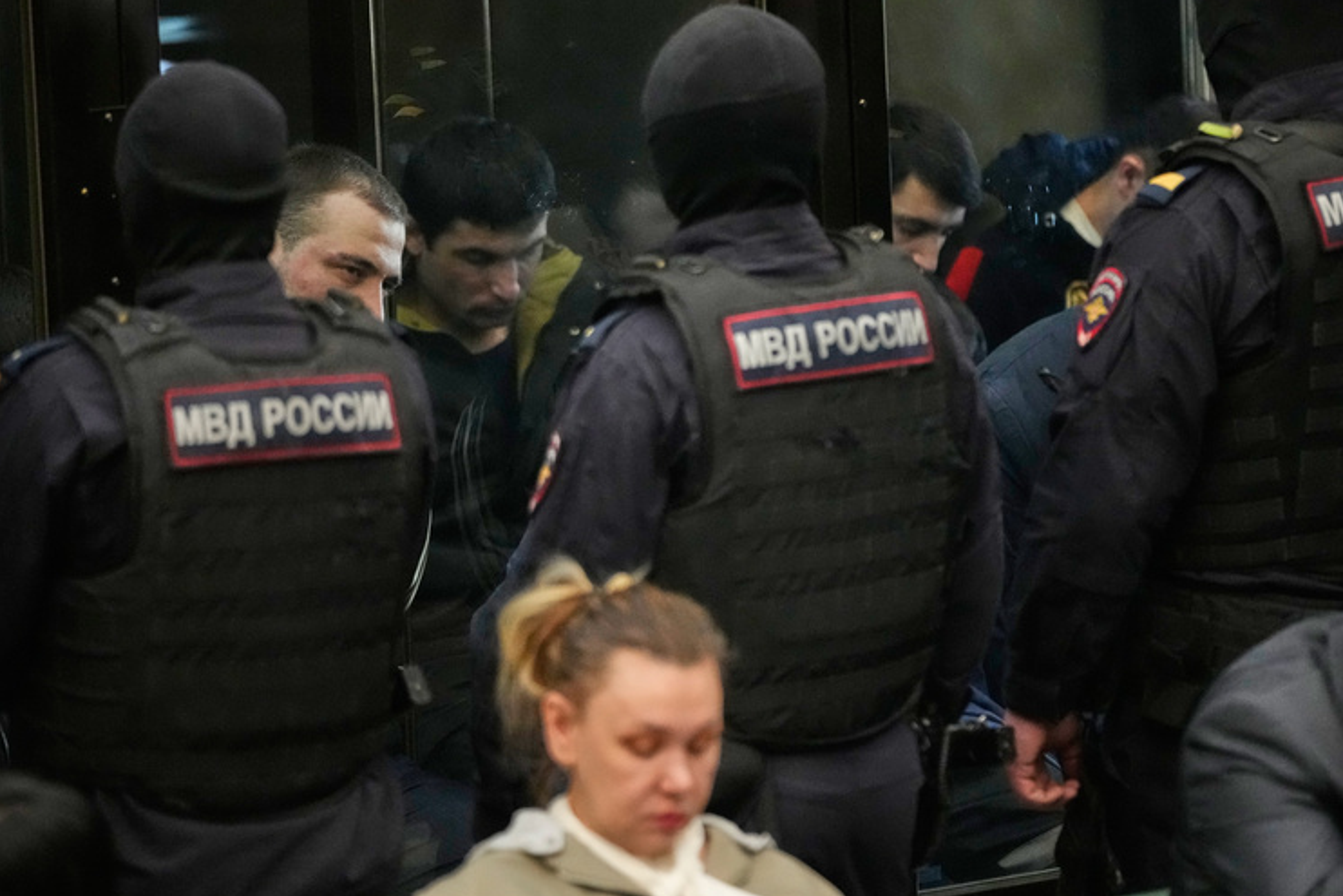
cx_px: 664
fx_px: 10298
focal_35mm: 276
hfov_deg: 7.5
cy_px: 365
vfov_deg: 5.0
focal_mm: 200
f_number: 2.8
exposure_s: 1/400
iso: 8000
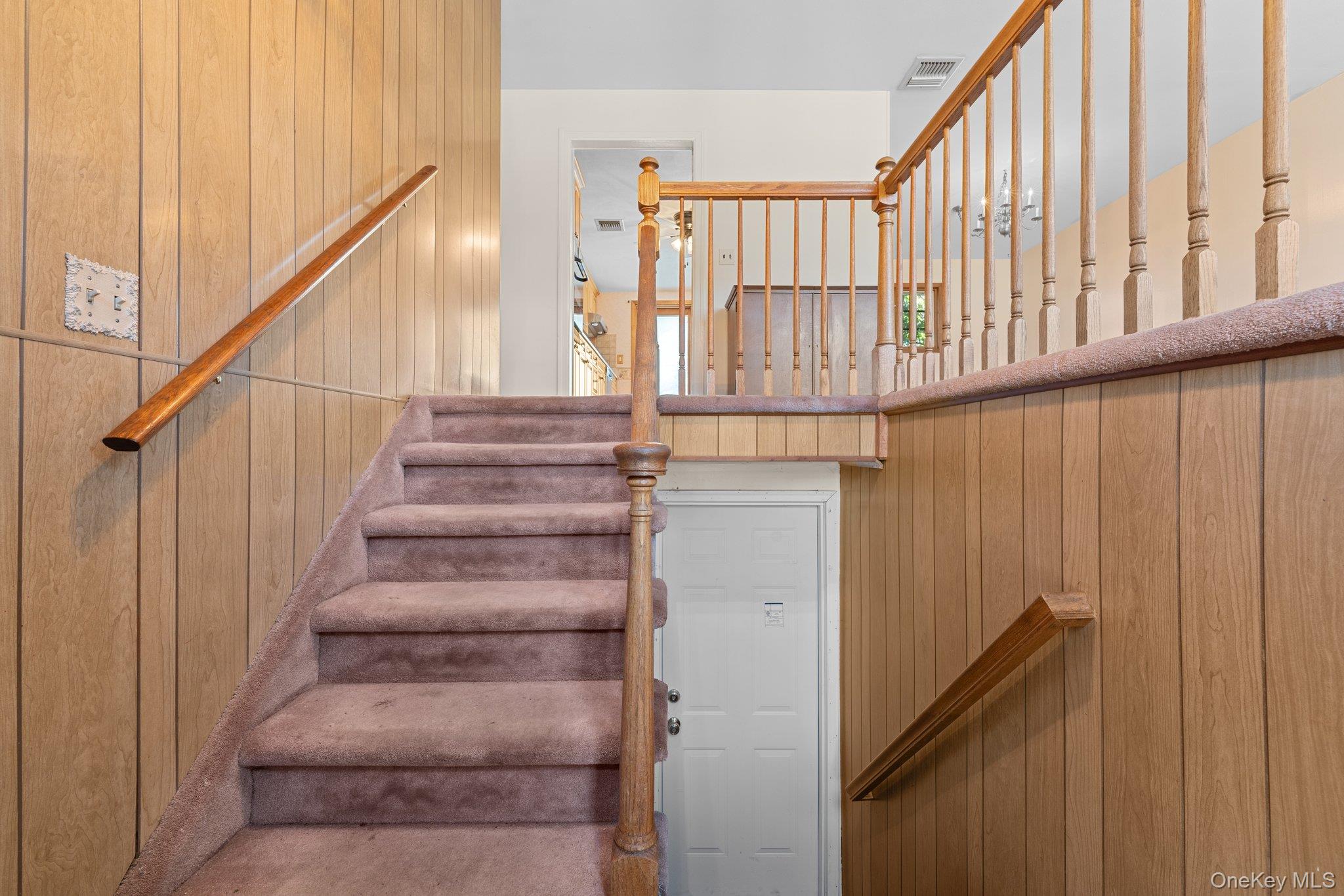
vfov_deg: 81.2
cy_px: 448
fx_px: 523
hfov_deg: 104.3
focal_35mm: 14
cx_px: 672
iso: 500
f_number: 10
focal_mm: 14
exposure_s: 1/1.25
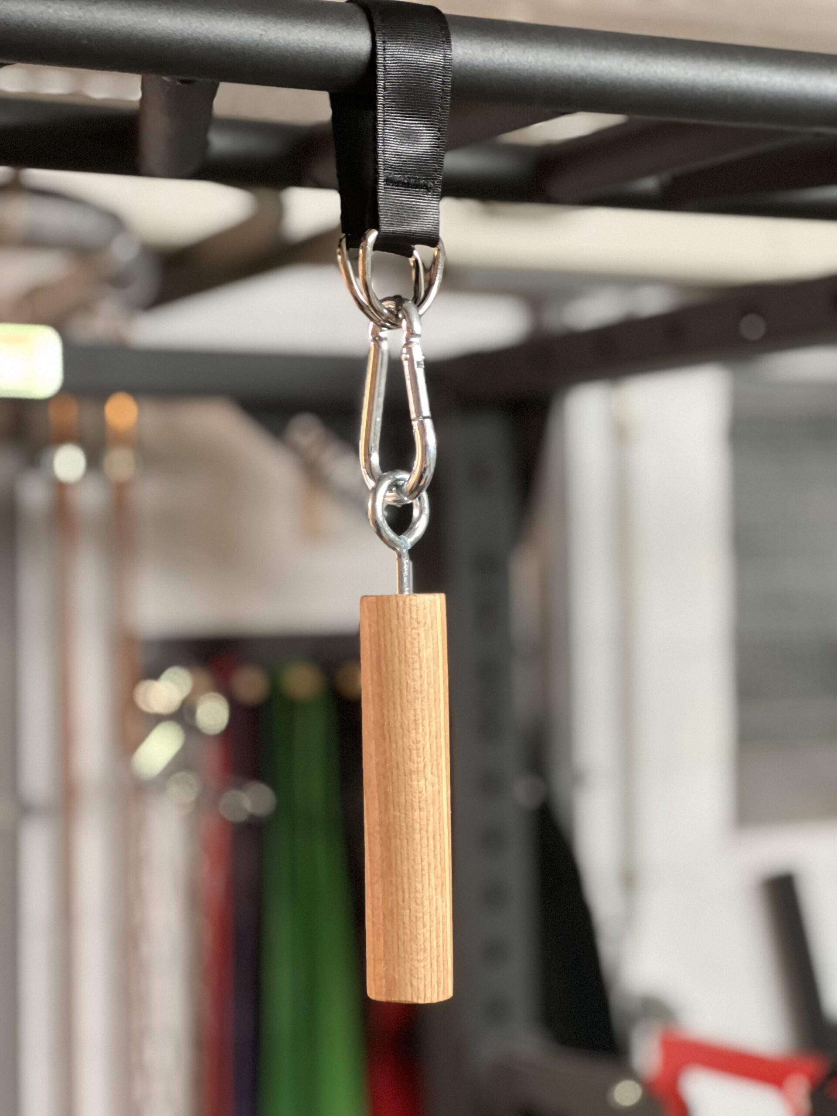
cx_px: 418
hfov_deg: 19.1
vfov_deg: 25.3
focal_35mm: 77
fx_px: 2482
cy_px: 558
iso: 400
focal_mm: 9
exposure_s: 1/20
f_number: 2.8
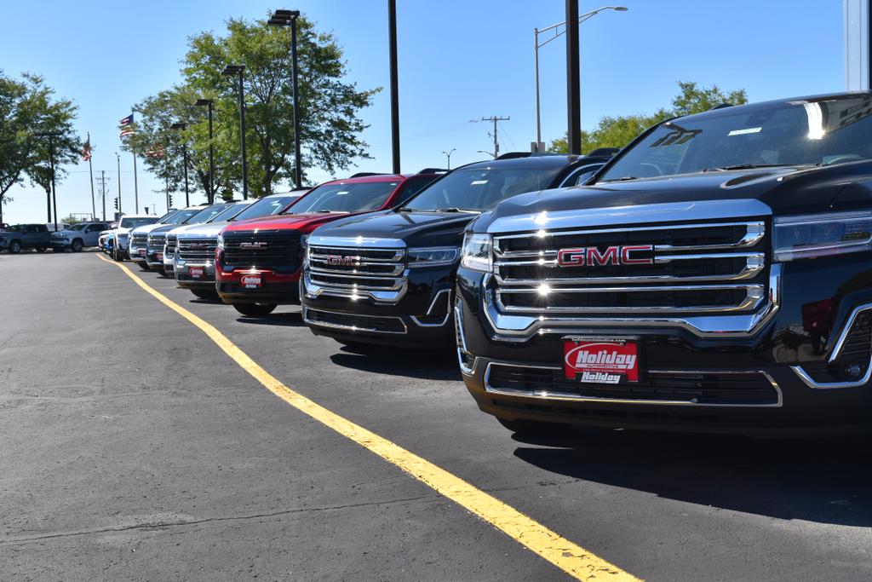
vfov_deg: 34.2
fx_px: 945
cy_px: 291
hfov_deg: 49.5
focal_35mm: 39
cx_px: 436
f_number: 10
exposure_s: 1/400
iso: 200
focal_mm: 26
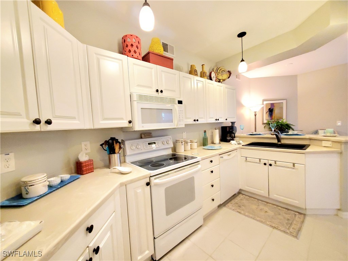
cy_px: 130
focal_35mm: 13
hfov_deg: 106.2
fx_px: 131
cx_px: 174
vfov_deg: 89.9
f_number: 2.2
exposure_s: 1/60.2
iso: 400
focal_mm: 1.8
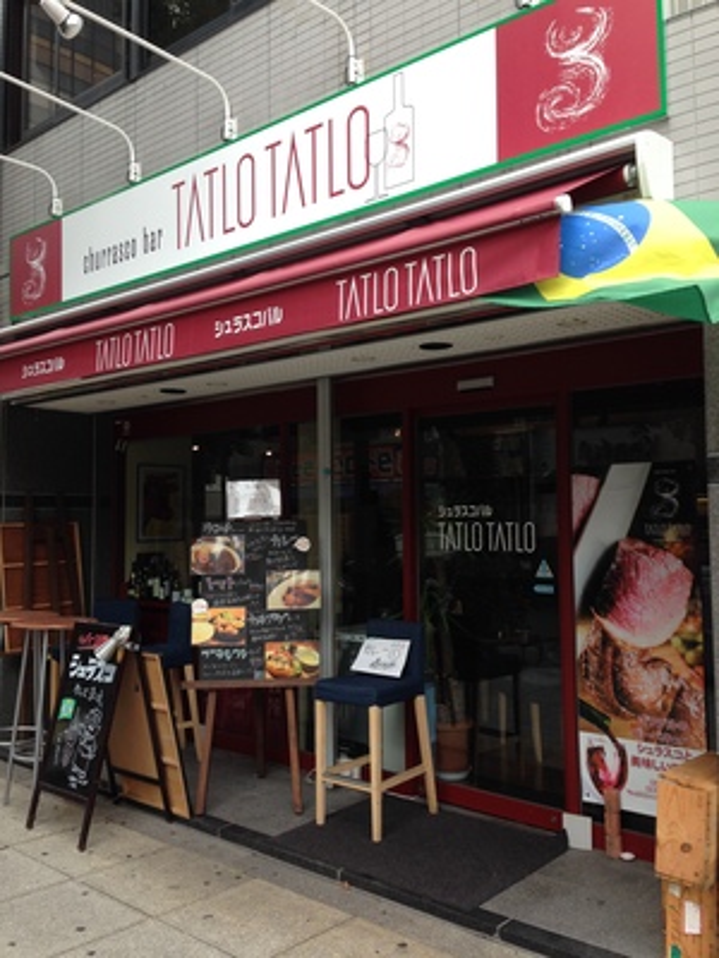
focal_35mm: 33
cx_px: 360
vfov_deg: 55.4
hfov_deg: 42.9
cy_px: 479
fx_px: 914
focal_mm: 4.12
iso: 50
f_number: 2.4
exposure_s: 1/208
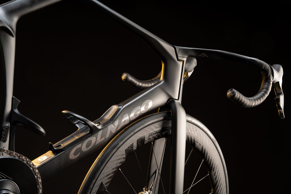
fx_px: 566
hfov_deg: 28.8
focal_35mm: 70
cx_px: 146
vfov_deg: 19.5
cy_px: 97
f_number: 16
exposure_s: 1/160
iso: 100
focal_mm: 70
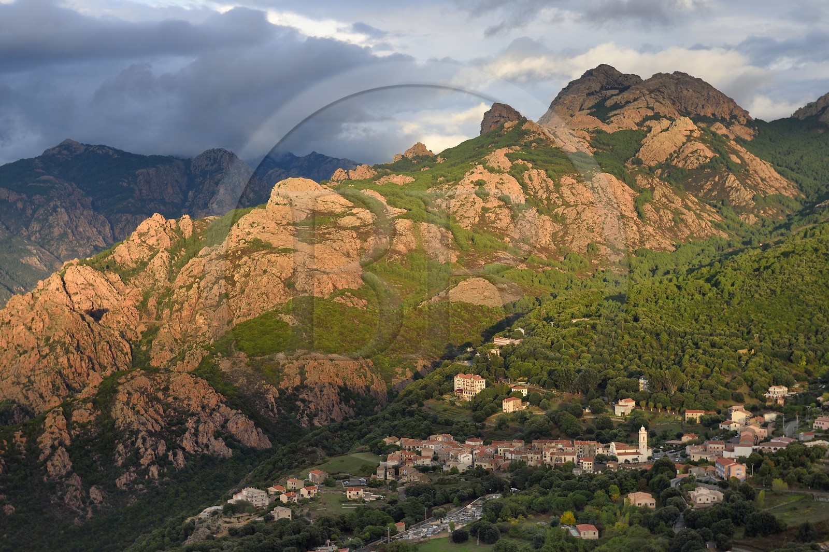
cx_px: 414
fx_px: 1611
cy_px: 276
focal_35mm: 70
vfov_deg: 19.4
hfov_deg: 28.9
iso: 200
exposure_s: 1/250
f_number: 5.6
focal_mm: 70
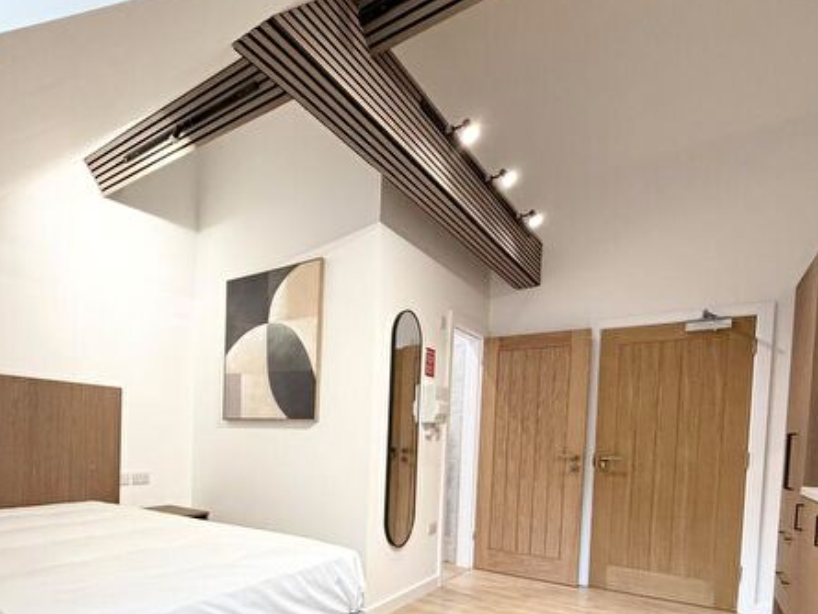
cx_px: 243
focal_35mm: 22
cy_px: 457
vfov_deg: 58.1
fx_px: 520
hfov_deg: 72.9
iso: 200
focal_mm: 2.22
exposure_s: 1/100
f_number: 2.2
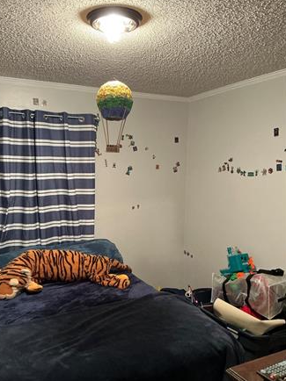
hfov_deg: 45.4
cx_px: 131
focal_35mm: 31
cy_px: 202
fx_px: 342
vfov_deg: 58.3
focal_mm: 3
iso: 320
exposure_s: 1/40
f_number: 1.8
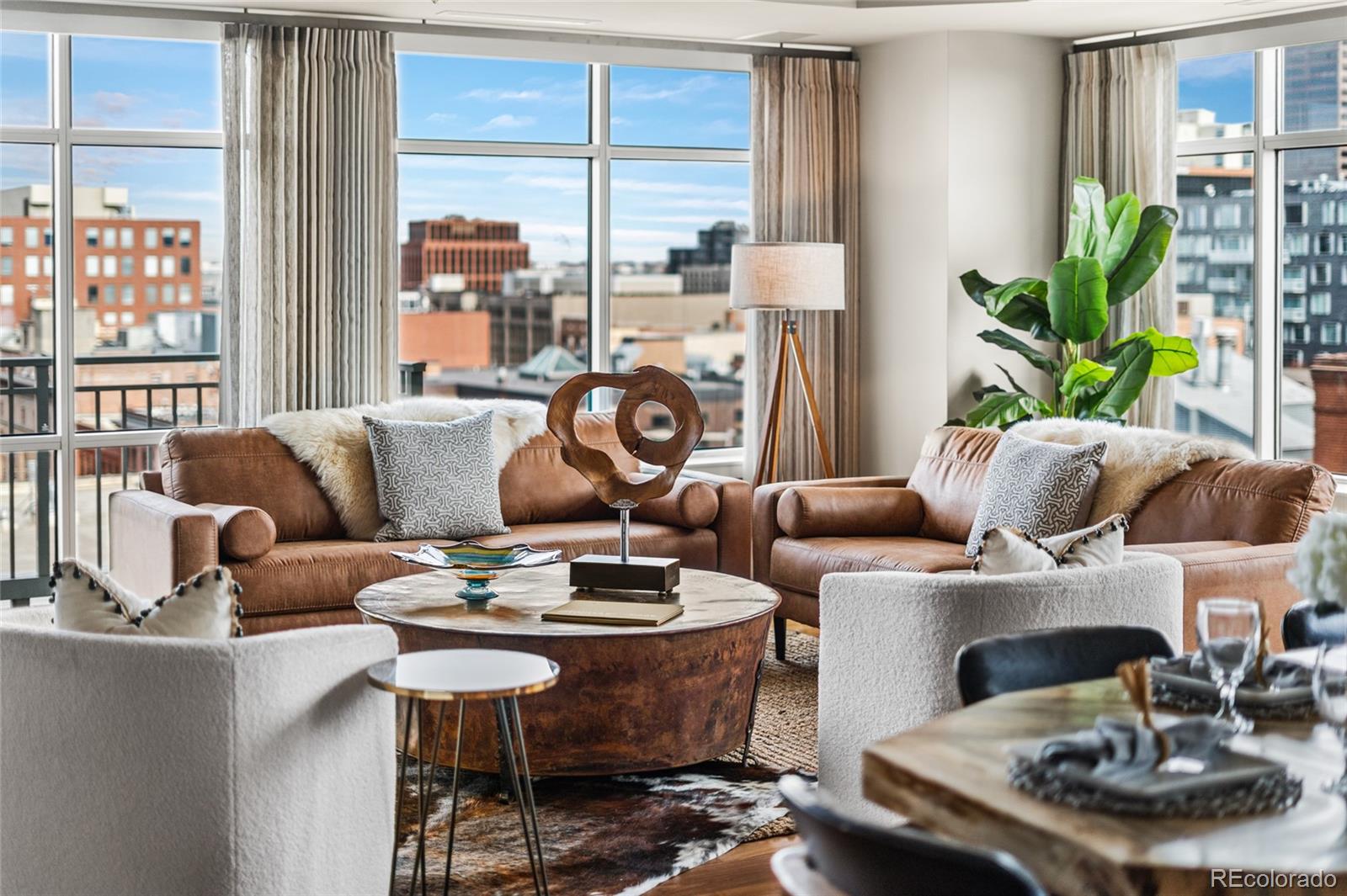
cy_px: 448
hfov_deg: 39.6
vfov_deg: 27.0
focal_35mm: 50
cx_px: 674
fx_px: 1870
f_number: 1.8
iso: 320
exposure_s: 1/400
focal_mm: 50
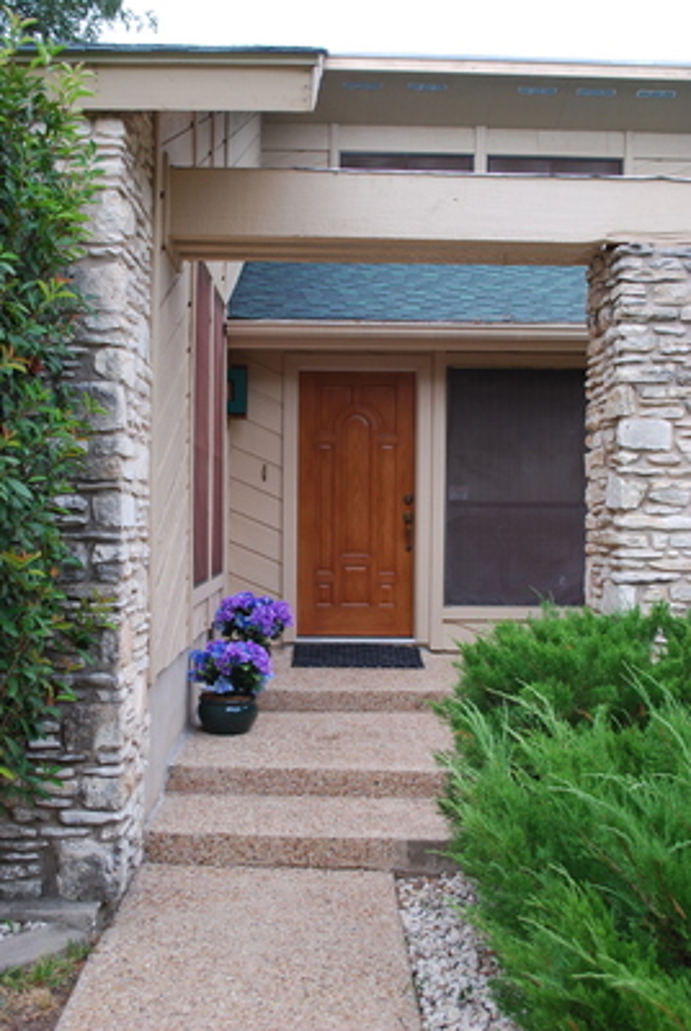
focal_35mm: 39
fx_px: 1119
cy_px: 516
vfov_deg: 49.5
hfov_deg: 34.3
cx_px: 346
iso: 110
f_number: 5.6
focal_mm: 26
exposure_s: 1/125
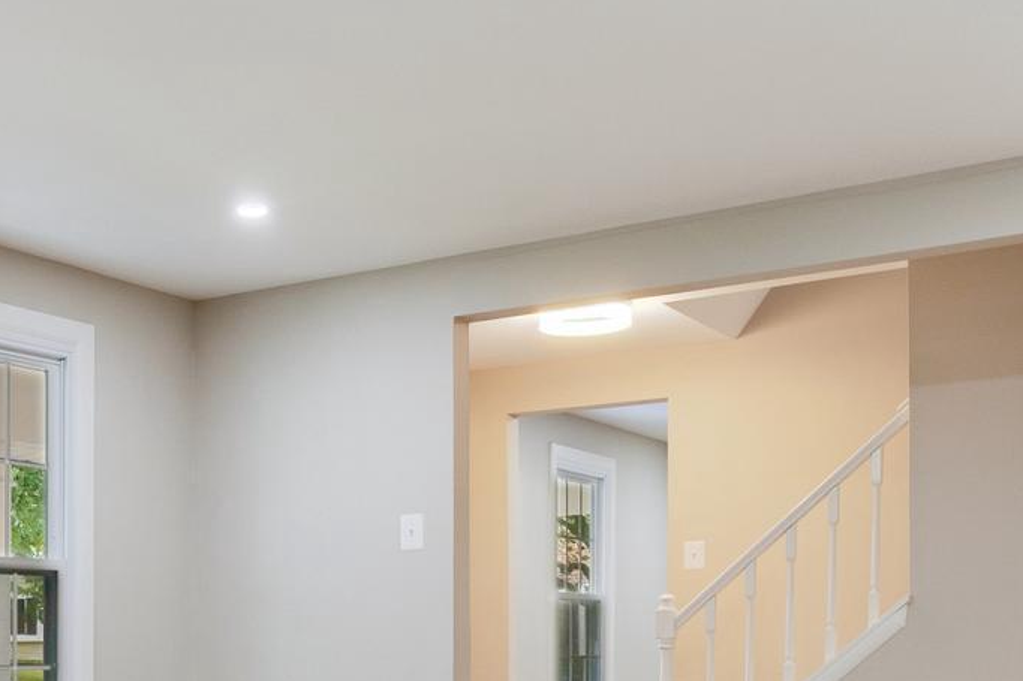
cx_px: 163
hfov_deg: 37.1
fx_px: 1449
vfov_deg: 25.2
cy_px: 678
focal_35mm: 51
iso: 400
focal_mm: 17
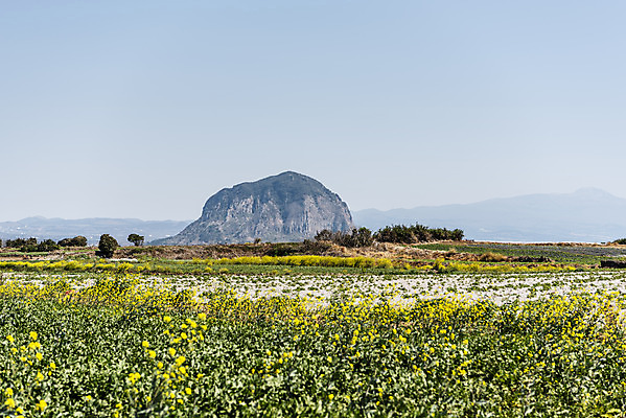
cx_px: 313
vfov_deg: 19.5
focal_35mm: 70
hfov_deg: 28.8
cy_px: 209
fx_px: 1218
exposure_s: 1/640
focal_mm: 70
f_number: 5.6
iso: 100
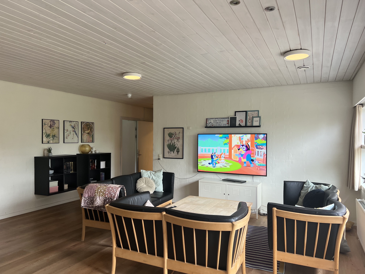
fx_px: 274
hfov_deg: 67.3
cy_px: 137
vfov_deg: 53.1
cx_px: 182
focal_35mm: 26
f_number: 1.5
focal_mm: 5.7
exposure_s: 1/121
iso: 100
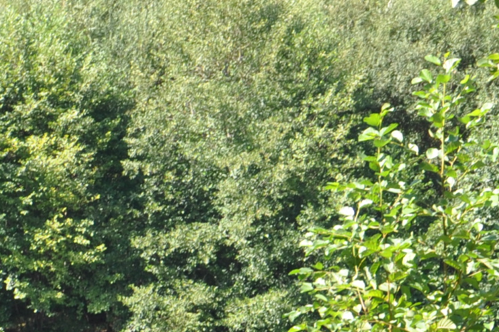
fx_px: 4555
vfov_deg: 4.2
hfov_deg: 6.3
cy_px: 279
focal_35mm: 329
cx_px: 298
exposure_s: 1/80
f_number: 10
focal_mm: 50
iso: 200
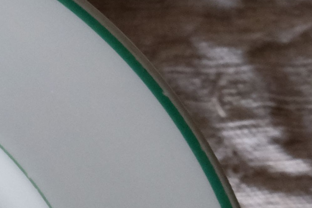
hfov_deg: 10.6
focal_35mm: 169
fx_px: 1465
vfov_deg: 7.9
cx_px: -410
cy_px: 358
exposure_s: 1/60
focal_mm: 18.8
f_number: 4
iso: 2500
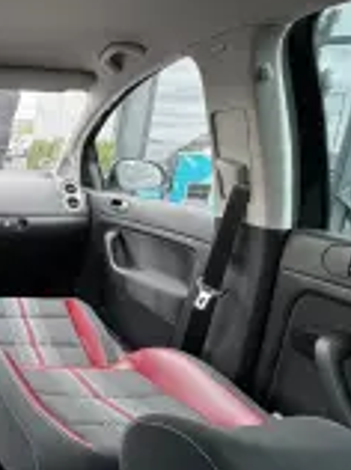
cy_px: 238
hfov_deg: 34.0
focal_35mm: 32
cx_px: -86
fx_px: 434
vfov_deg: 56.9
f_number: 2.2
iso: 100
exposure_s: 1/99
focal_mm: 2.22
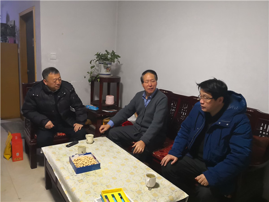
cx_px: 134
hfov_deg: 65.3
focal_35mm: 27
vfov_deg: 51.4
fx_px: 210
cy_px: 101
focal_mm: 3.95
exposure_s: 1/50
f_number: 1.6
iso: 1000
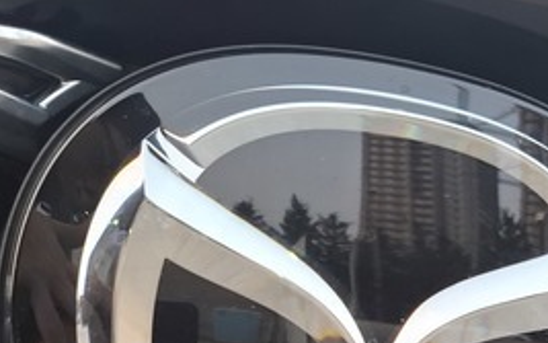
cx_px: 423
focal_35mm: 73
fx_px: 1090
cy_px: 596
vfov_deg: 15.6
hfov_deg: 27.7
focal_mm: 5.54
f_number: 1.8
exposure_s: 1/50
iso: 200
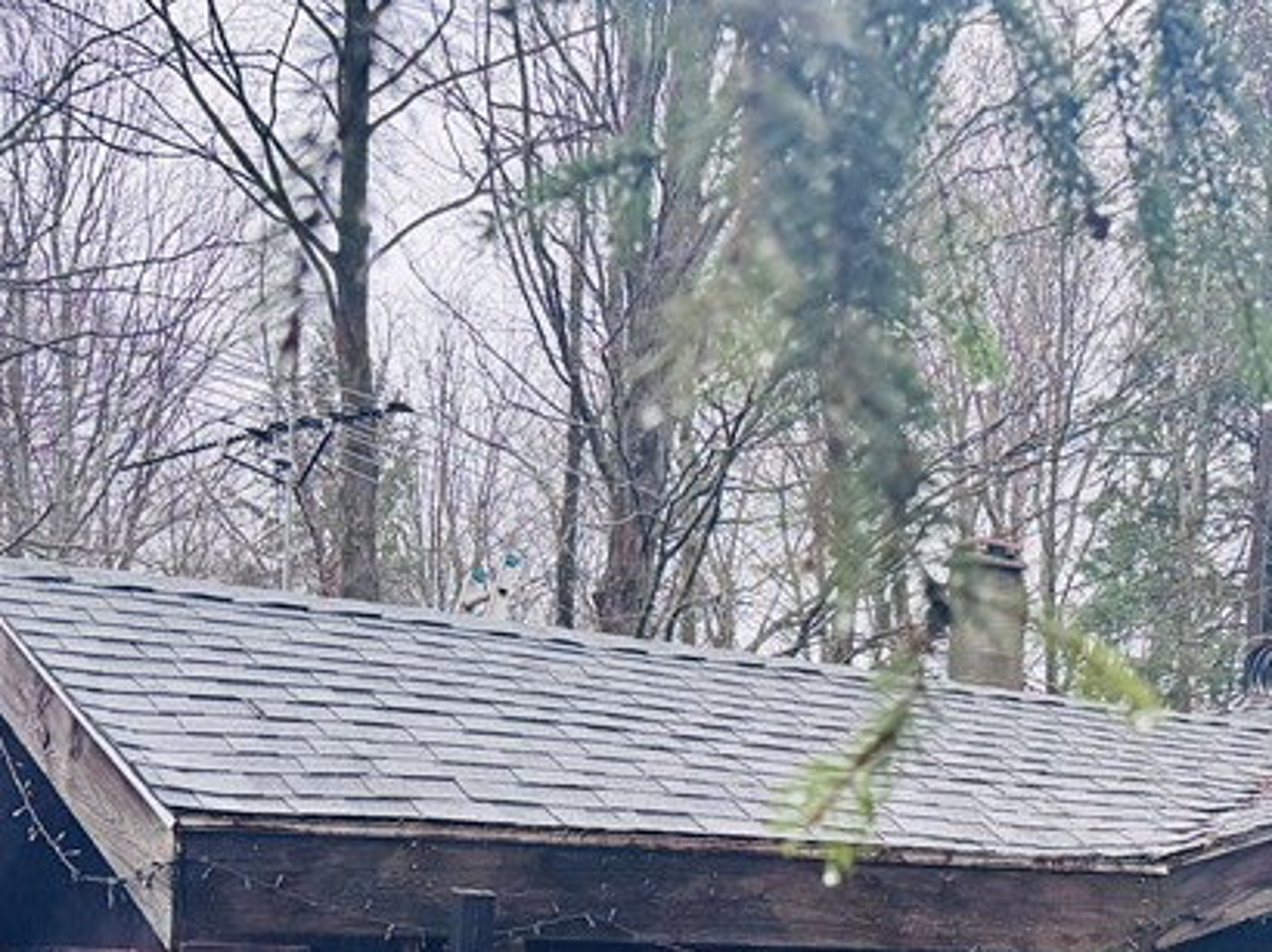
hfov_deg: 29.6
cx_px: 1337
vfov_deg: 22.6
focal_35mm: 60
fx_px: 2203
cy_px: 1113
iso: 250
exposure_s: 1/60
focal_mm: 6.76
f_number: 1.78
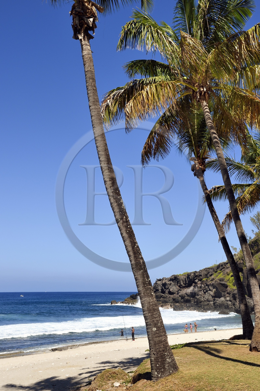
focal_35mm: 50
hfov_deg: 27.0
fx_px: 542
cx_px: 130
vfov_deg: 39.6
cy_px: 196
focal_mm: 50
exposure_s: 1/250
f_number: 22
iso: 400
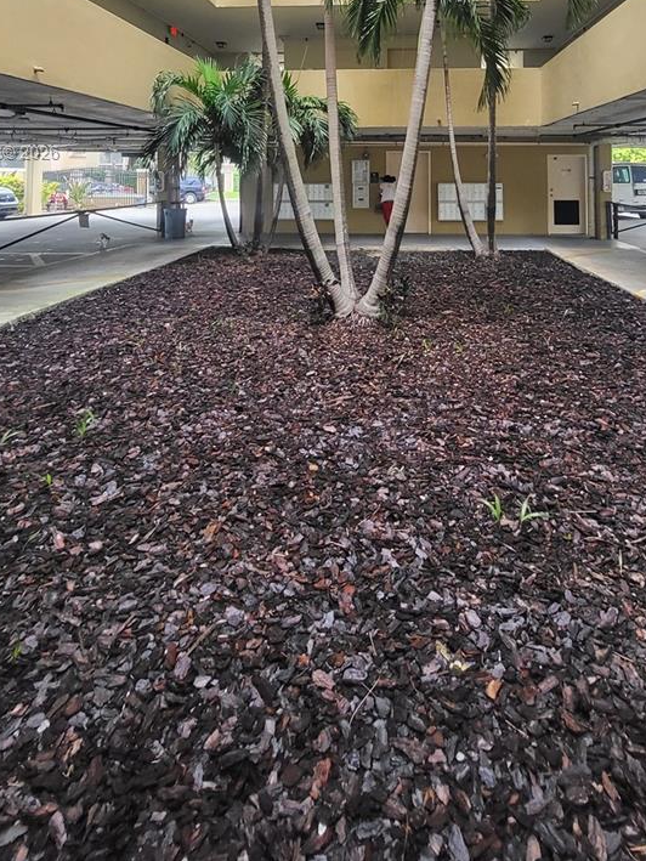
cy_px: 154
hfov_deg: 60.7
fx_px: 547
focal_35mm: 22
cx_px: 380
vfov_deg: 68.0
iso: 160
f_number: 2.2
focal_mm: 1.74
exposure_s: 1/60
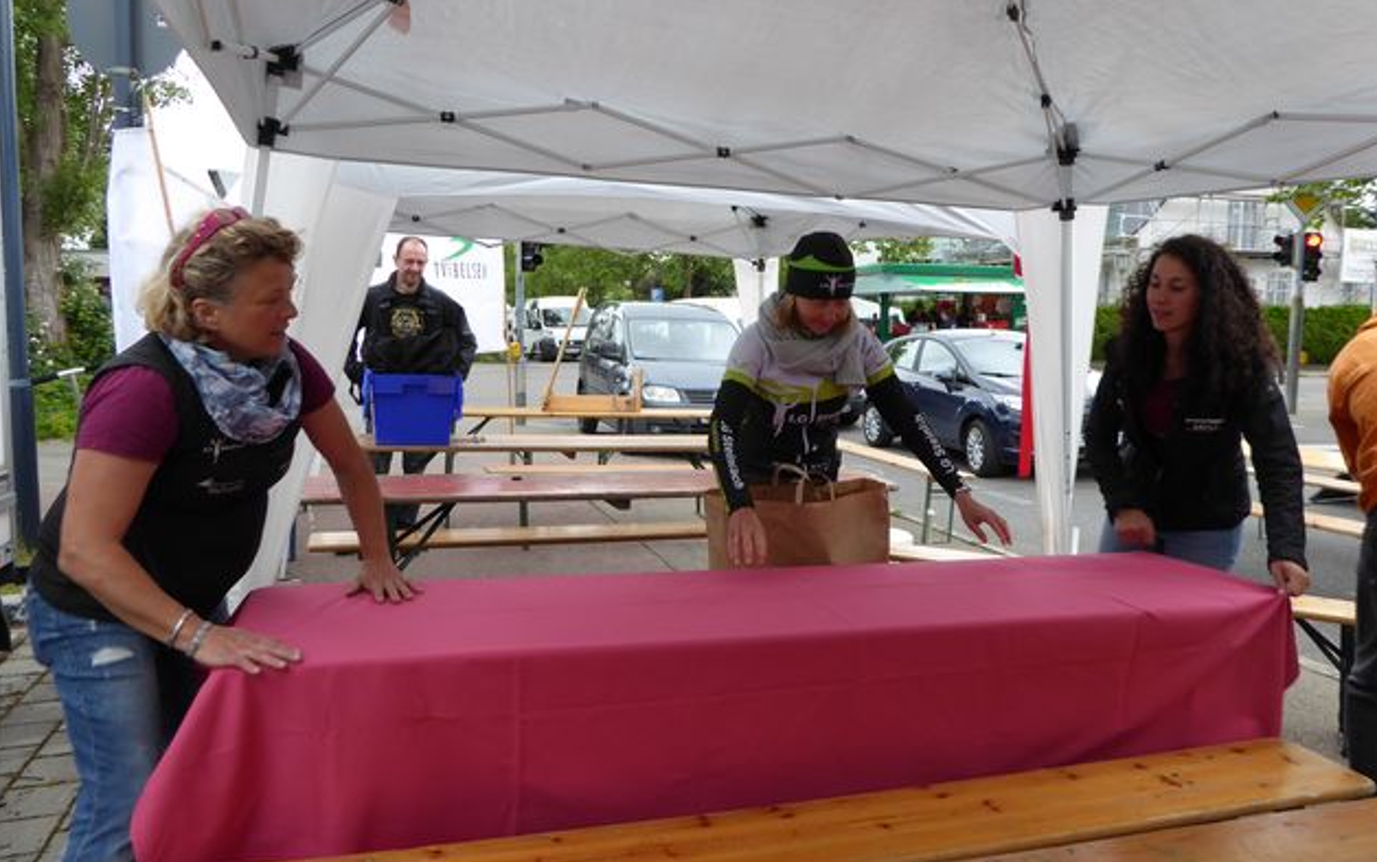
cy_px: 412
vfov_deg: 46.0
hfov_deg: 68.4
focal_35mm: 27
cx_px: 691
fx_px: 1014
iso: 100
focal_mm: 4.3
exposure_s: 1/60
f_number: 3.3
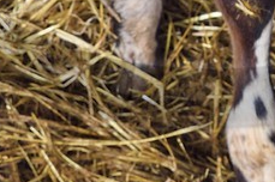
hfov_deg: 12.2
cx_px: 213
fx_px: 1282
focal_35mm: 168
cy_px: -370
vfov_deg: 7.2
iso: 200
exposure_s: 1/60
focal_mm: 24
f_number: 5
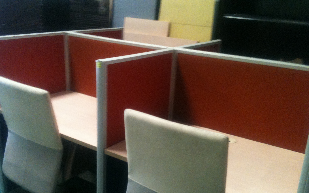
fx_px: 320
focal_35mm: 38
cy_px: 112
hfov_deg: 51.5
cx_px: 156
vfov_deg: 33.5
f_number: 2.8
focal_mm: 3.85
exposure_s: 1/15
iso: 160
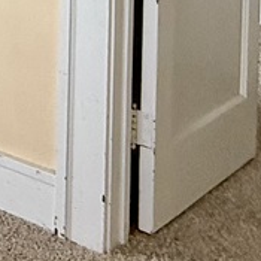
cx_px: -391
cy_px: -260
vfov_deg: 14.3
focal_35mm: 102
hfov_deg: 12.7
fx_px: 870
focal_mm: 2.22
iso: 160
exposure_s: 1/99
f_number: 2.2
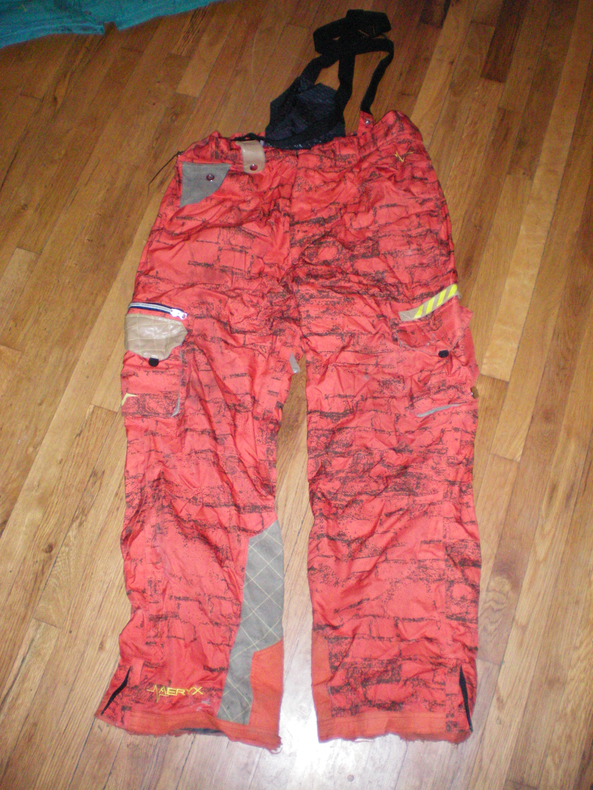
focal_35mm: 38
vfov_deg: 49.0
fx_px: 868
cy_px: 395
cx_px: 296
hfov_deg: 37.7
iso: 400
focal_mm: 6.3
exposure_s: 1/60
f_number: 3.1
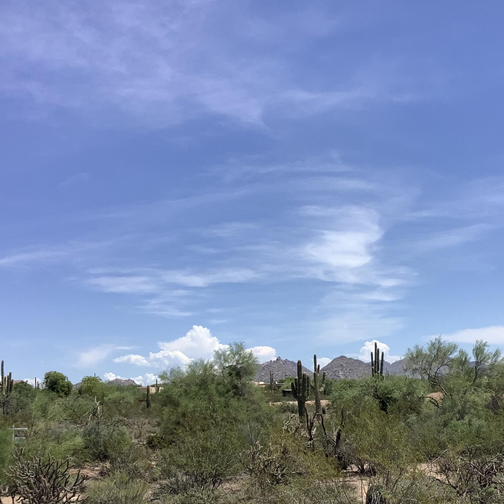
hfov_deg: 33.9
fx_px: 824
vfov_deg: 33.8
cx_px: 307
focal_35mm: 50
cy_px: 323
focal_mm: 3.3
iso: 25
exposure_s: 1/1894
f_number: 2.4
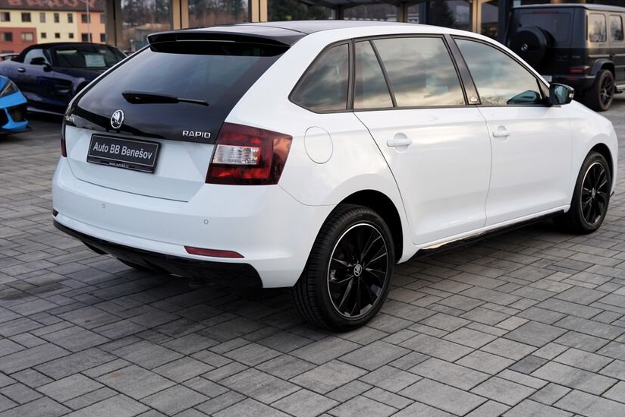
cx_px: 333
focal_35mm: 46
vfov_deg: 29.2
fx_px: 798
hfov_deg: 42.7
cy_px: 167
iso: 100
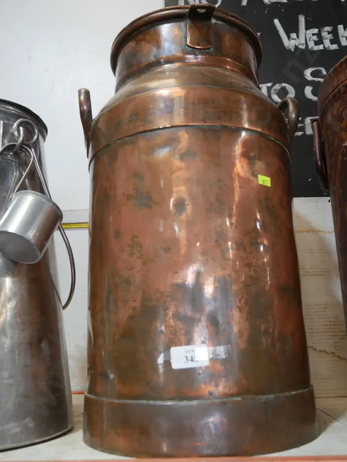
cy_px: 231
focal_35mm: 32
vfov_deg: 56.8
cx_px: 174
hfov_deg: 44.2
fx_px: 427
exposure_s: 1/60
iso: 400
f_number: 4
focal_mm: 16
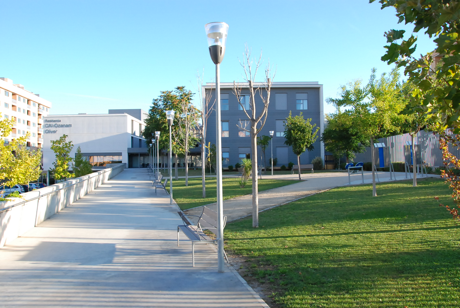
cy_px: 154
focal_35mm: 32
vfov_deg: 41.8
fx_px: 403
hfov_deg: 59.4
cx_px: 230
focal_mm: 21
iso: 800
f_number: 10
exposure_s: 1/400
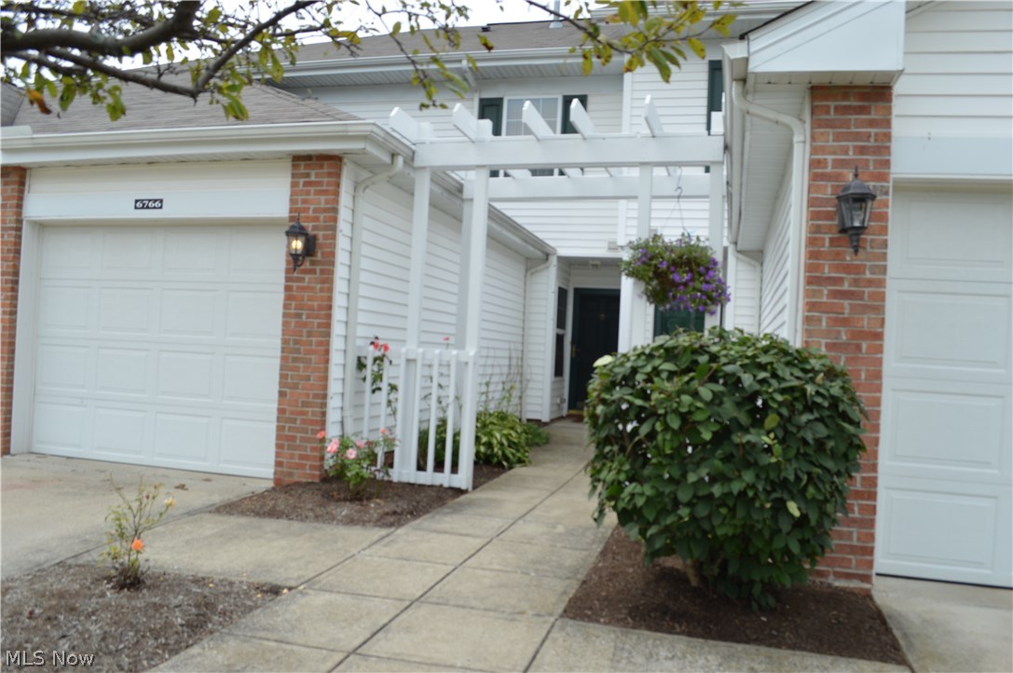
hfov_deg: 67.4
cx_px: 506
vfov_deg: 47.8
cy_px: 336
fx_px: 759
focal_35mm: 27
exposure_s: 1/200
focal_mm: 18
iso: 100
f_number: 7.1
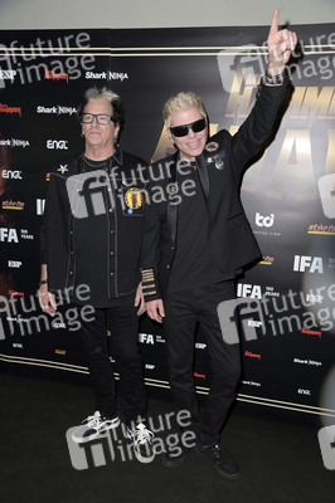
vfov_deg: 58.8
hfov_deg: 41.0
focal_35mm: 32
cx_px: 168
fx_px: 447
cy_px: 252
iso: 640
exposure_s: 1/250
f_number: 5
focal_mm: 32
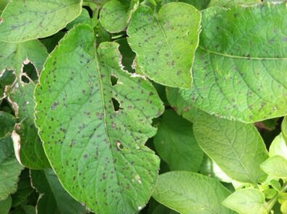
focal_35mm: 35
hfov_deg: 52.7
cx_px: 144
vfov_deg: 40.6
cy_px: 107
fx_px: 290
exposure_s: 1/188
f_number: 2.8
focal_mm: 3.85
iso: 80
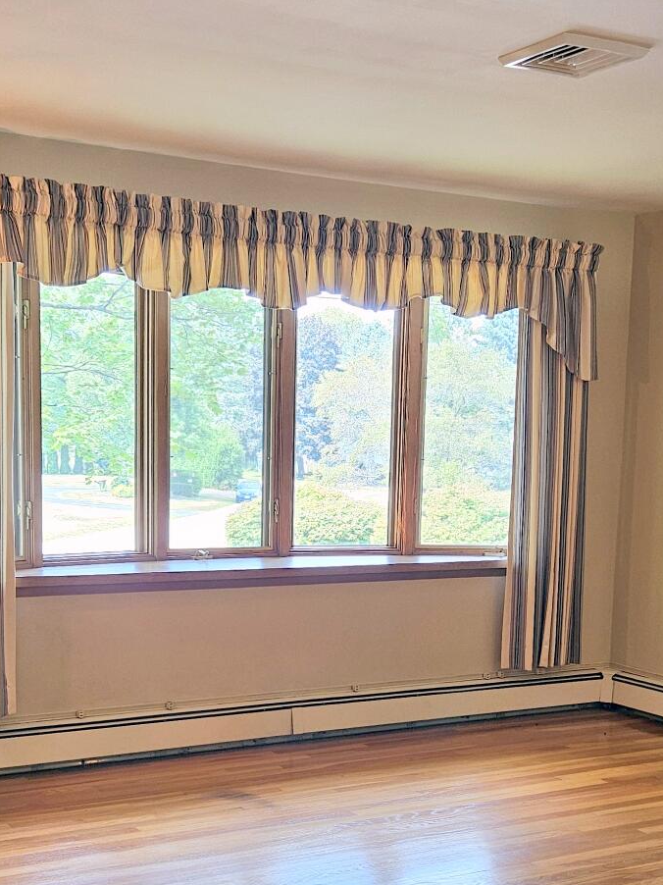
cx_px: 309
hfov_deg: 28.5
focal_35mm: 51
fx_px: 1303
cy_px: 650
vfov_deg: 36.7
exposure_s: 1/120
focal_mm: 5.4
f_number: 1.8
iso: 100
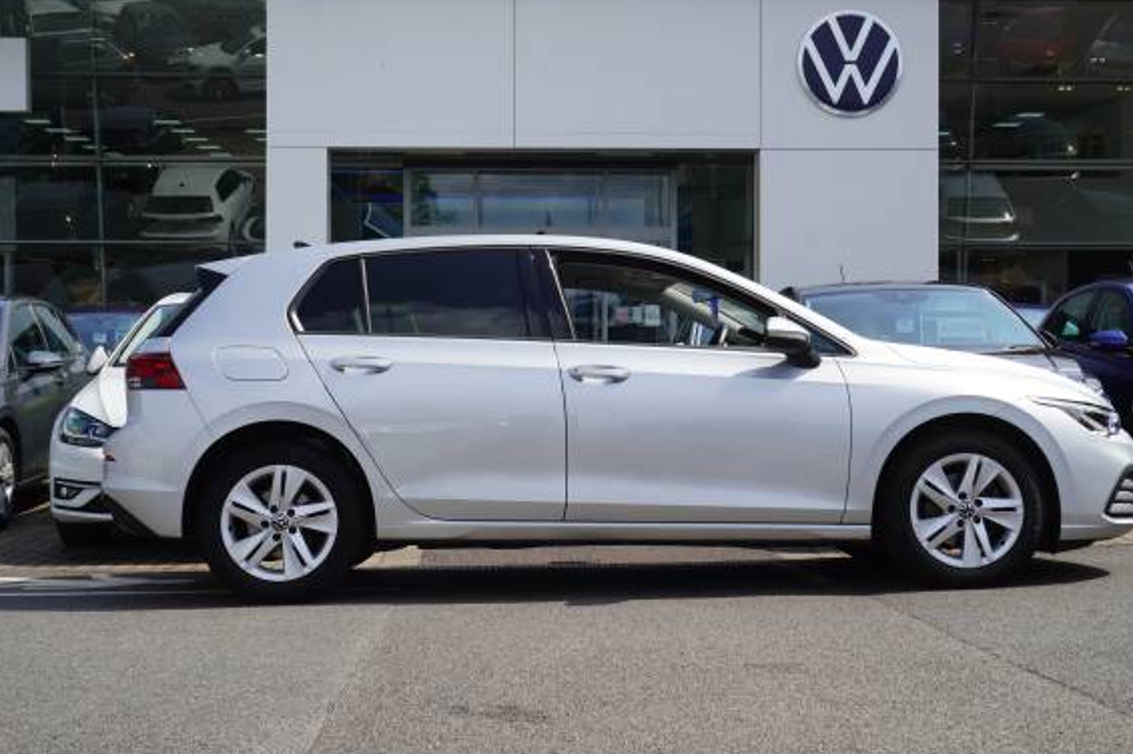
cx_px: 596
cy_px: 341
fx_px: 1604
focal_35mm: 51
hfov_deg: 38.9
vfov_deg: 26.4
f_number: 9
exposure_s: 1/100
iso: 100
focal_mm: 30
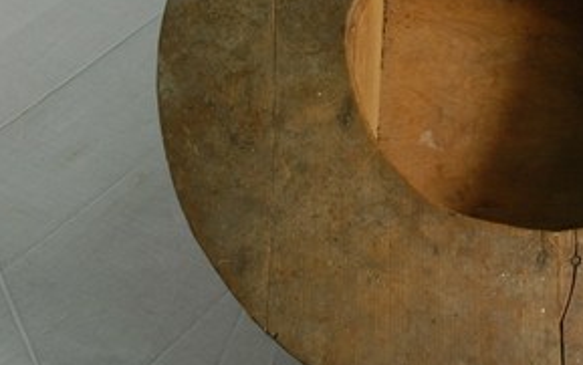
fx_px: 1560
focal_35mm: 98
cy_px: 84
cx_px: 529
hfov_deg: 20.7
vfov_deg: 13.3
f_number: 10
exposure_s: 1/4
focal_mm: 29
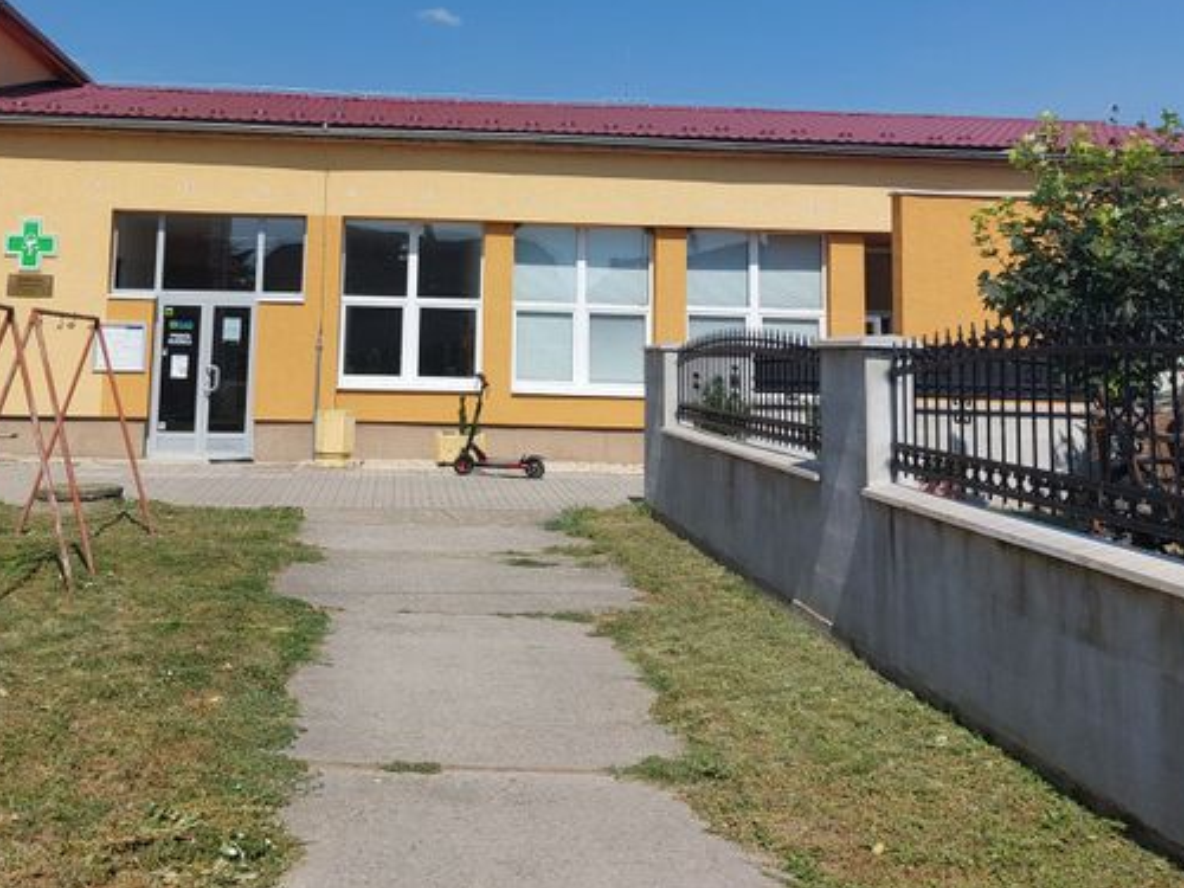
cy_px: 227
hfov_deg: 48.3
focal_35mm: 38
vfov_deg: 36.9
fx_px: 1300
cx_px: 412
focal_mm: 5.23
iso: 25
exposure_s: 1/1744
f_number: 1.8
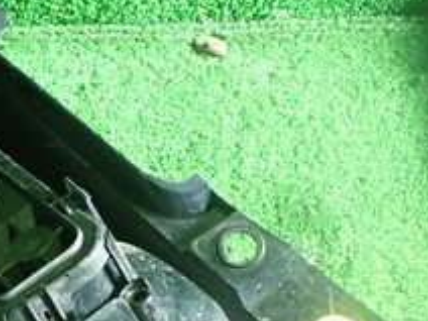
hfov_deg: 21.7
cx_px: -52
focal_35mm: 85
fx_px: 1051
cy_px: 279
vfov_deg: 17.2
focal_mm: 5.4
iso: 500
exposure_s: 1/30
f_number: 2.3
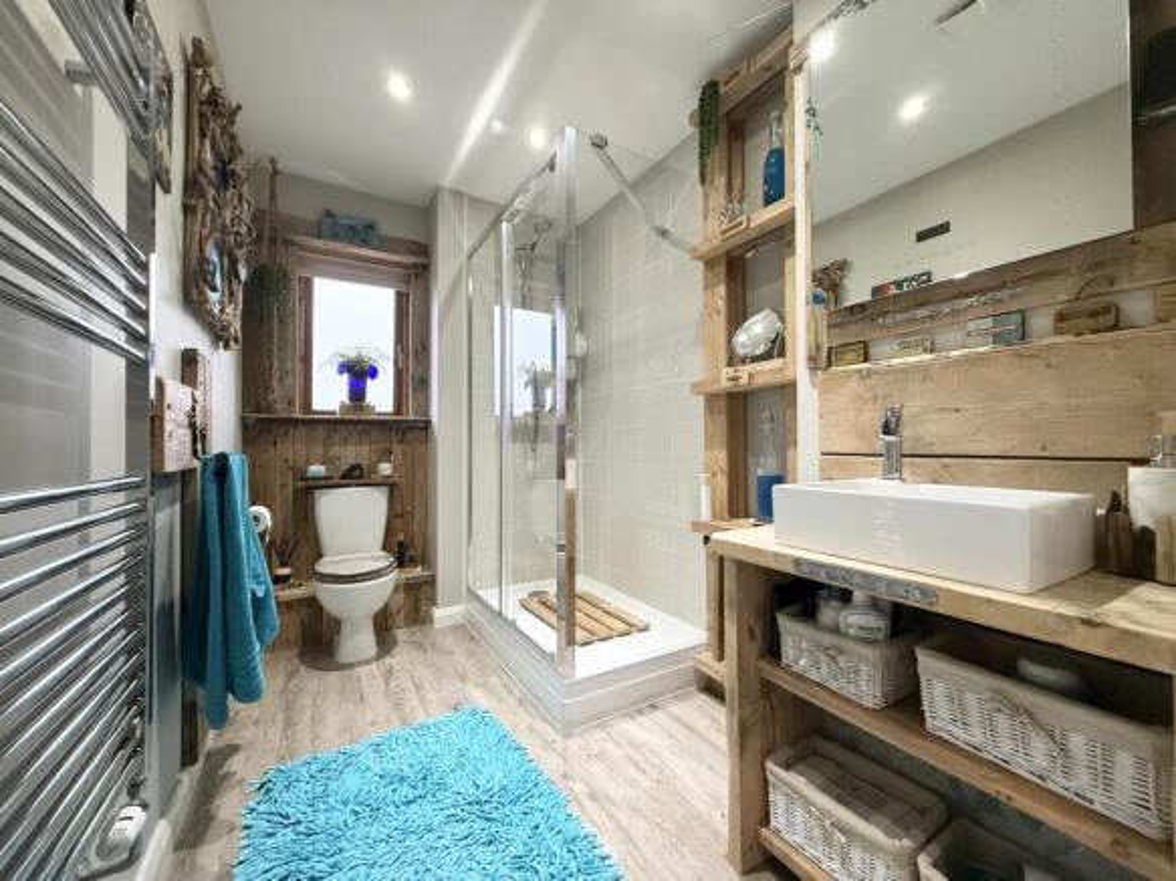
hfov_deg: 102.1
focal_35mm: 14
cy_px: 440
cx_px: 588
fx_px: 476
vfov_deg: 85.7
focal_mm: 2.22
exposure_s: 1/100
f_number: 2.2
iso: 400
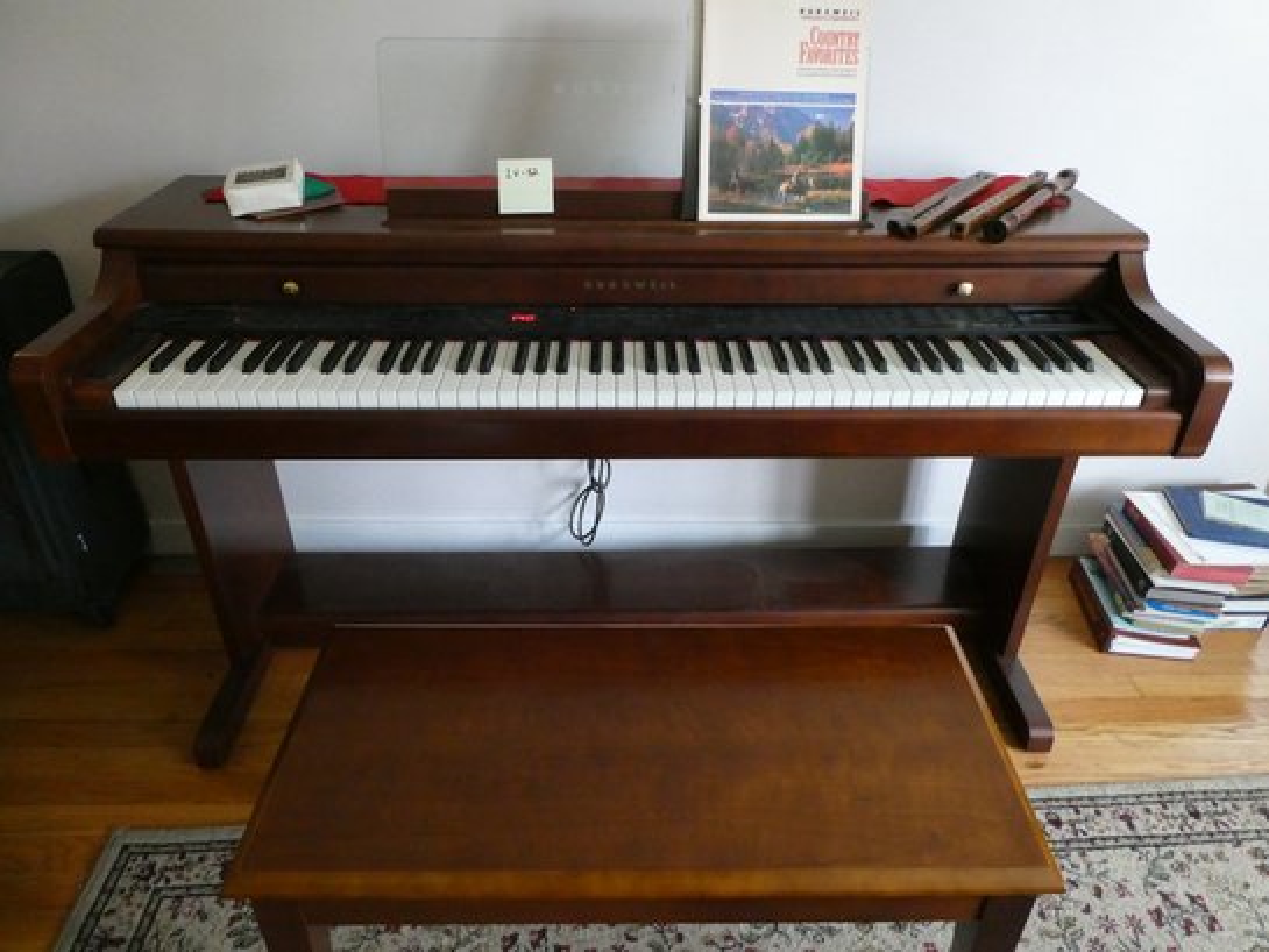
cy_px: 476
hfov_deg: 71.6
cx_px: 634
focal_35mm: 24
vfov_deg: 56.8
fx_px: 880
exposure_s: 1/60
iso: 800
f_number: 3.3
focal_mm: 4.3
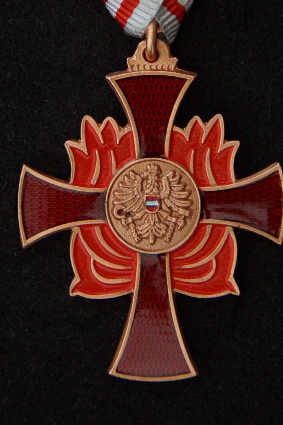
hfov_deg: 4.4
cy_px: 87
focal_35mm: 311
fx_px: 3666
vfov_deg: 6.6
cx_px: 149
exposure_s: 1/10
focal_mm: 120
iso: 1600
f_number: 5.6
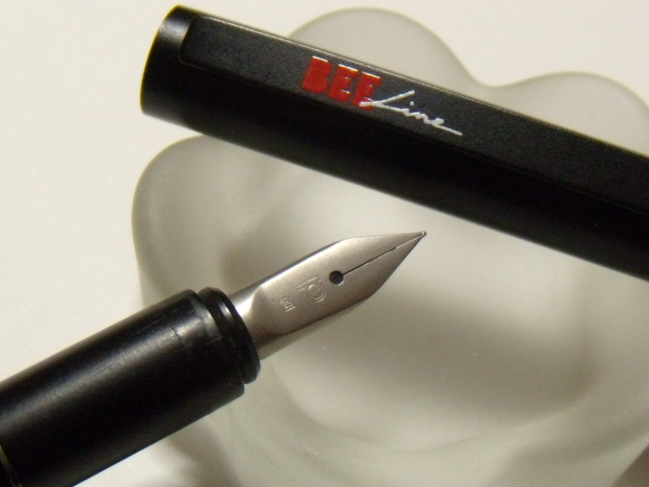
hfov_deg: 50.1
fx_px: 694
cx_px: 328
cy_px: 240
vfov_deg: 38.7
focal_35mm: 37
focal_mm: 6.4
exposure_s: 1/25
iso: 400
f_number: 3.6
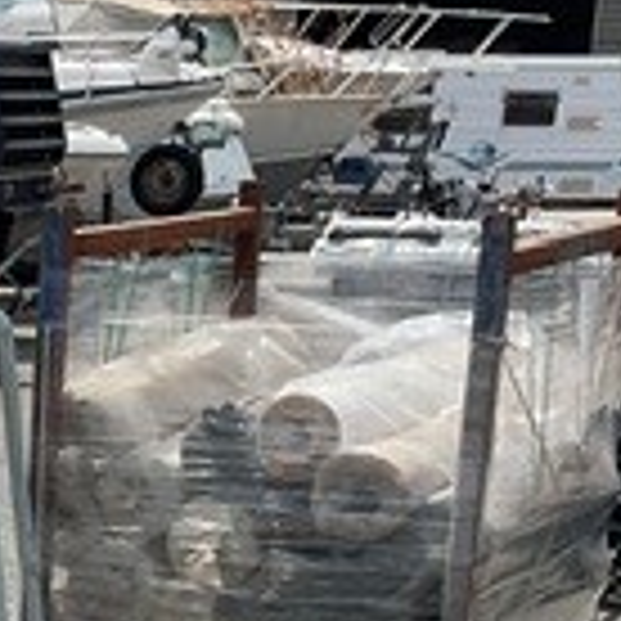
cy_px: 792
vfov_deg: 14.1
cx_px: -468
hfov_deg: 13.3
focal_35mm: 119
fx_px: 2415
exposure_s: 1/1534
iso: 16
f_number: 1.8
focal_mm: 3
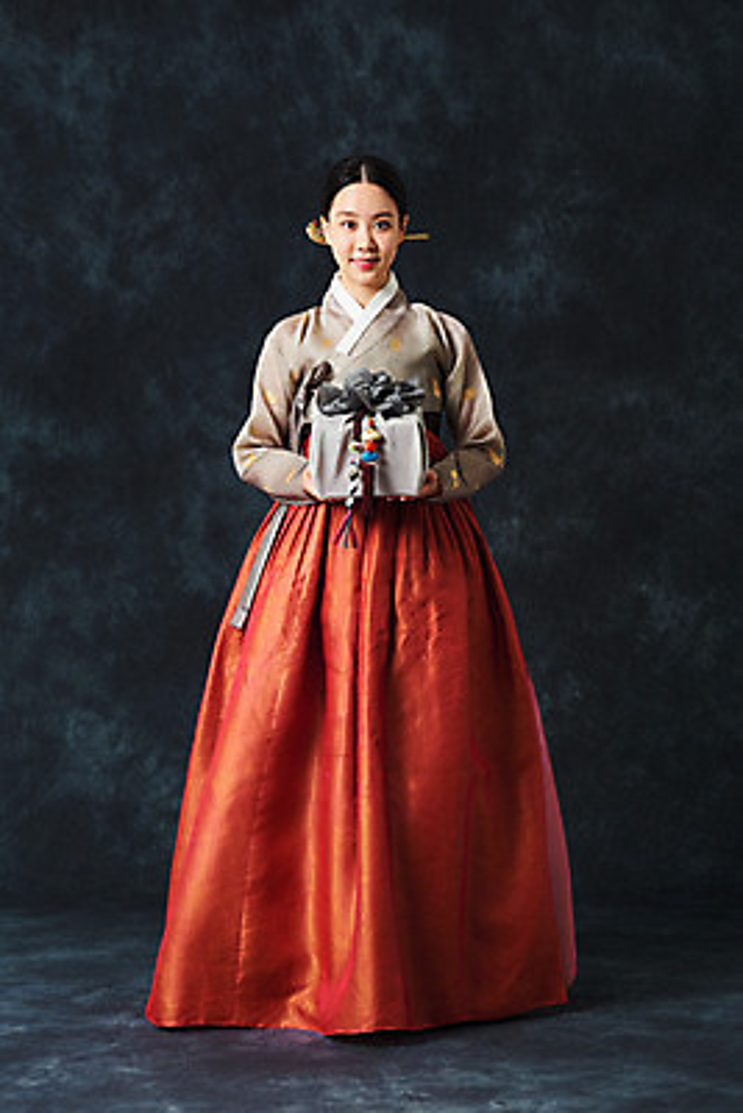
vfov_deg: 22.6
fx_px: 2784
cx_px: 372
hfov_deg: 15.2
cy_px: 556
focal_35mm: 90
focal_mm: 90
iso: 100
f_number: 10
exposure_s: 1/125
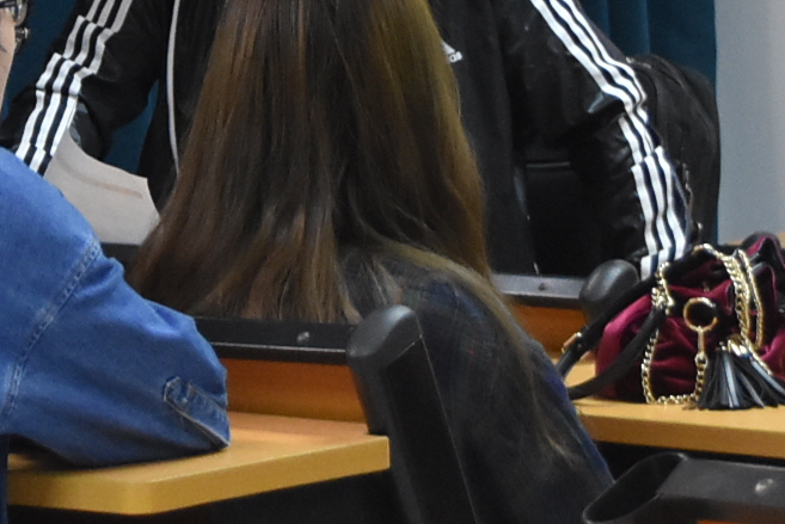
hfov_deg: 8.4
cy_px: -134
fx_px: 5368
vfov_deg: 5.6
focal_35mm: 246
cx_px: 257
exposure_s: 1/60
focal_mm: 36
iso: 2200
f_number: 4.2
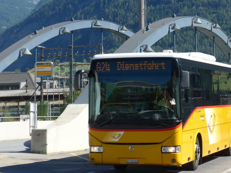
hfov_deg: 14.9
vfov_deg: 11.2
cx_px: 155
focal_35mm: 132
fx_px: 881
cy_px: 79
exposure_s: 1/400
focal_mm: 17
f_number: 4.5
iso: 80
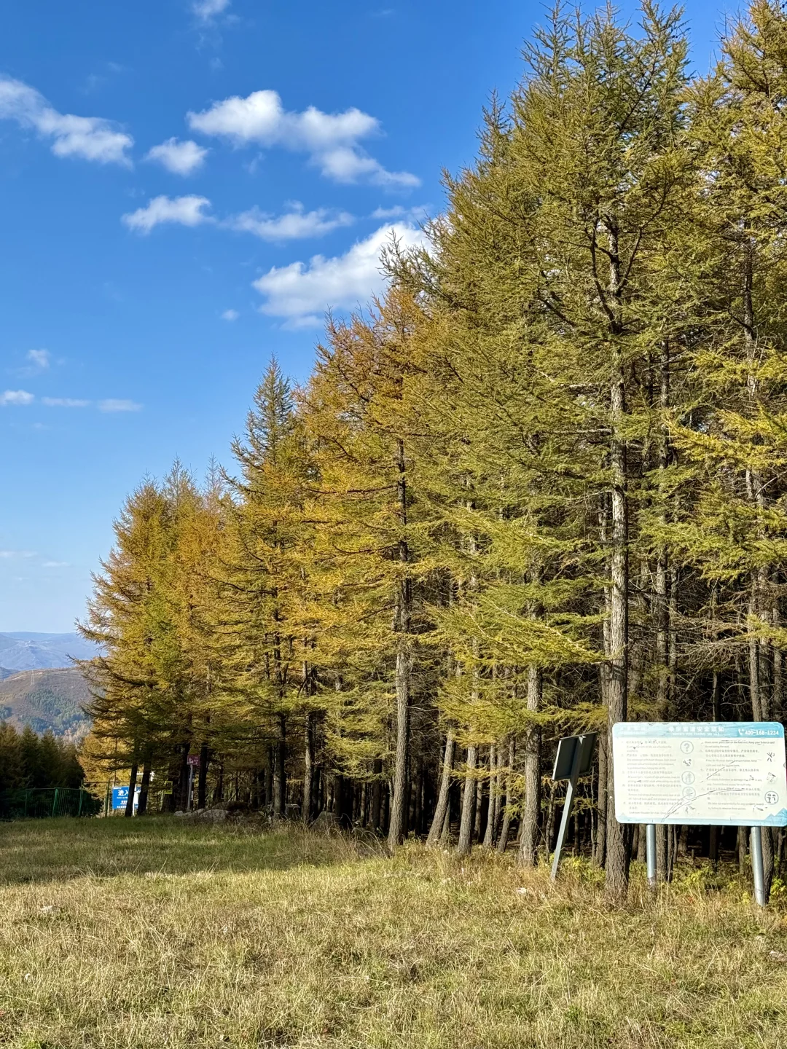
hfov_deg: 30.3
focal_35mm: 48
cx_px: 394
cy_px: 524
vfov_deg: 39.7
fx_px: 1455
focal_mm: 6.76
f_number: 1.78
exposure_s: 1/2865
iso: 64
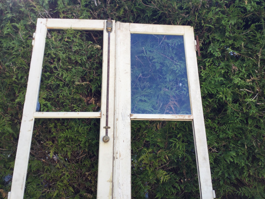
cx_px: 132
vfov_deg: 45.4
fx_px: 237
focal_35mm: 31
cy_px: 100
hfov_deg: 58.4
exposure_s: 1/154
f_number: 2.4
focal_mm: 3.3
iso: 25
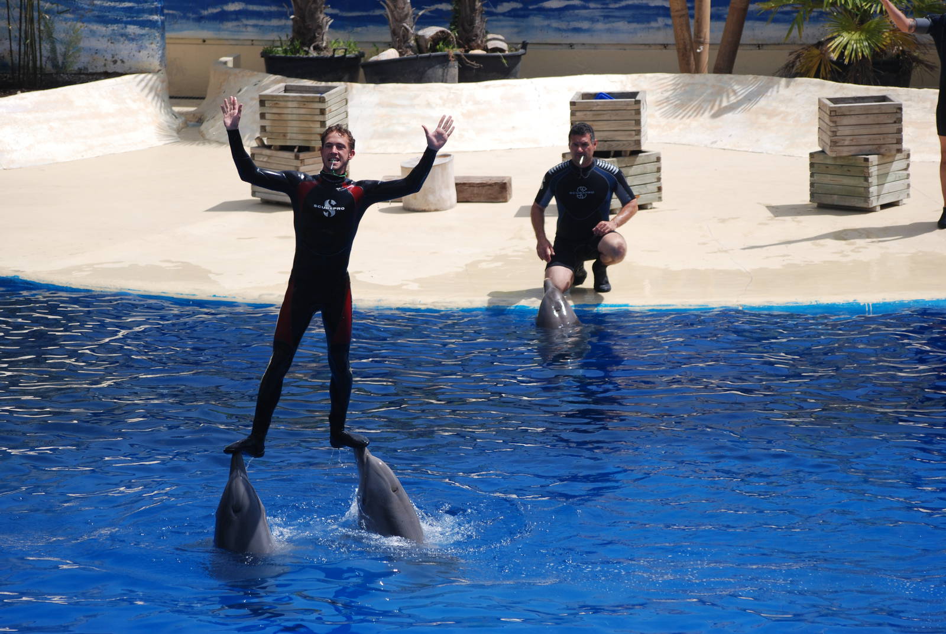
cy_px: 317
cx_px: 473
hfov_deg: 9.1
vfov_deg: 6.1
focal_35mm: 225
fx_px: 5919
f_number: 4.5
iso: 200
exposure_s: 1/1250
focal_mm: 150
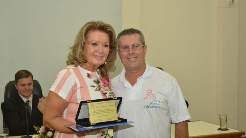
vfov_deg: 20.0
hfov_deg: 34.9
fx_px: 391
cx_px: 123
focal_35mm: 60
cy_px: 77
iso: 640
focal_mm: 38
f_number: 5
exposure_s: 1/60
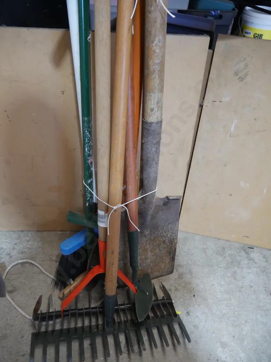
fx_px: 303
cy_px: 182
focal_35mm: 29
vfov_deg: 61.7
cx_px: 132
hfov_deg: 48.2
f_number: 3.5
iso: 640
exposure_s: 1/60
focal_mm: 14
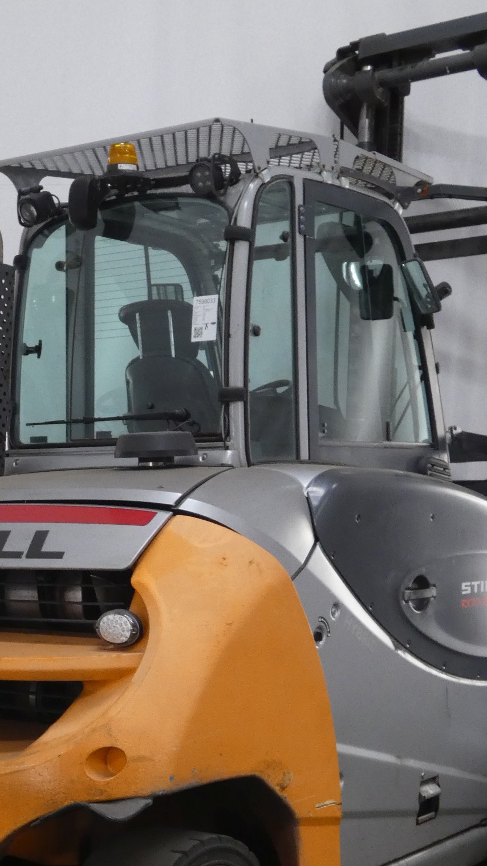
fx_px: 1423
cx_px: 194
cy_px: 540
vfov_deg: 33.7
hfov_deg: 19.4
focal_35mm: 62
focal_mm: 6.5
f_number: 3.5
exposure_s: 1/80
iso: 400
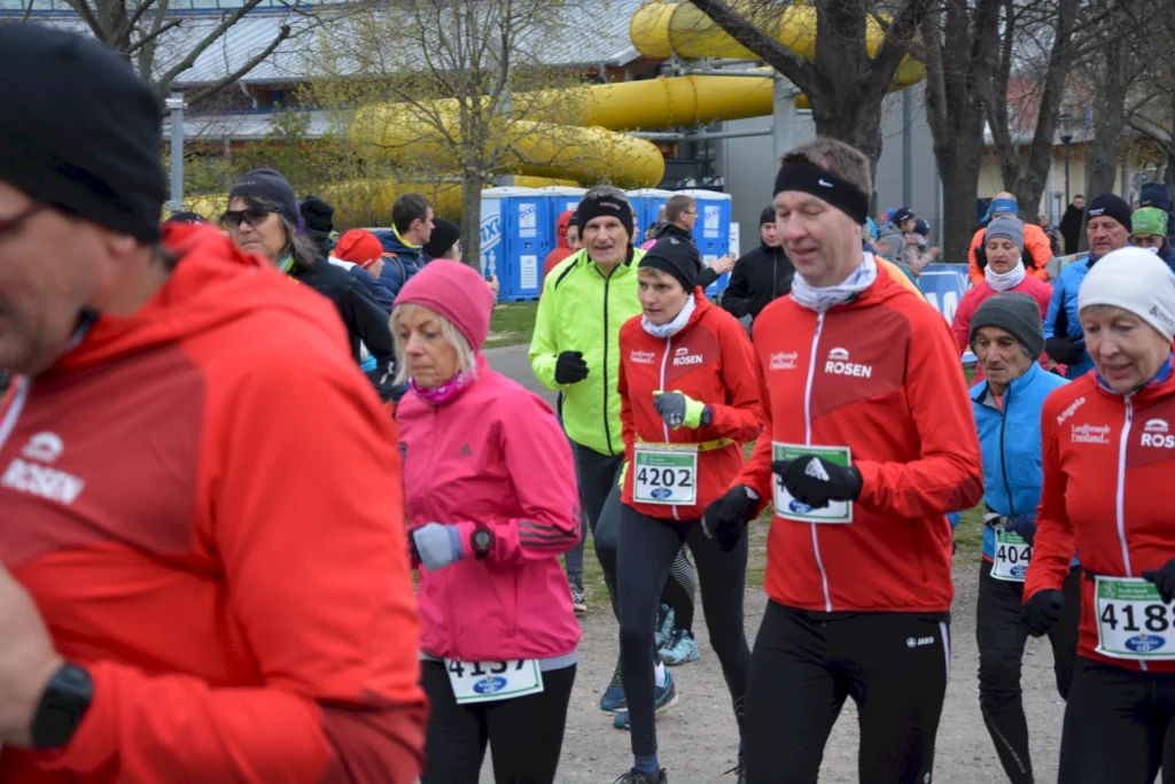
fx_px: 2448
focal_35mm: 75
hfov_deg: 27.0
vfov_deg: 18.2
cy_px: 392
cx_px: 588
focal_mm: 50
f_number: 5
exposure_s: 1/500
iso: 1100
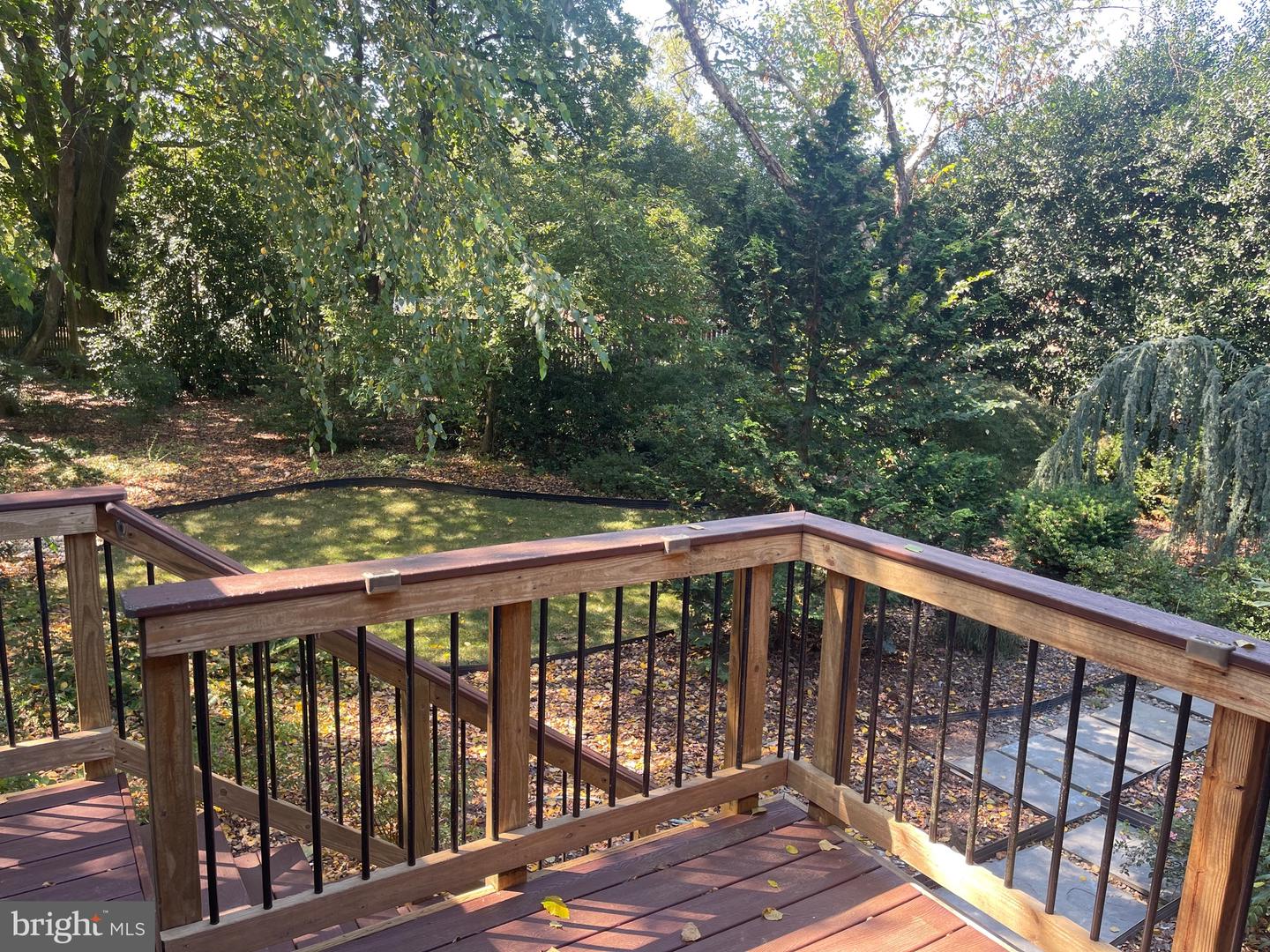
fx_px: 917
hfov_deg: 69.4
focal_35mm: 25
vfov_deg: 54.9
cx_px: 635
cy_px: 476
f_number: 1.6
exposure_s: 1/121
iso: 40
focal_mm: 5.1
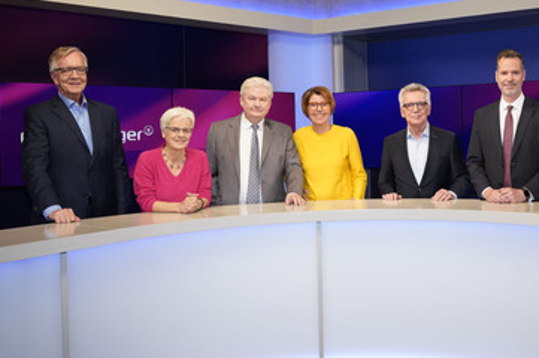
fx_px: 524
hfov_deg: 54.0
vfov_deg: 37.8
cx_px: 332
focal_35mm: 35
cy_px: 167
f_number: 5
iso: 2000
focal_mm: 28
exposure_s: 1/160
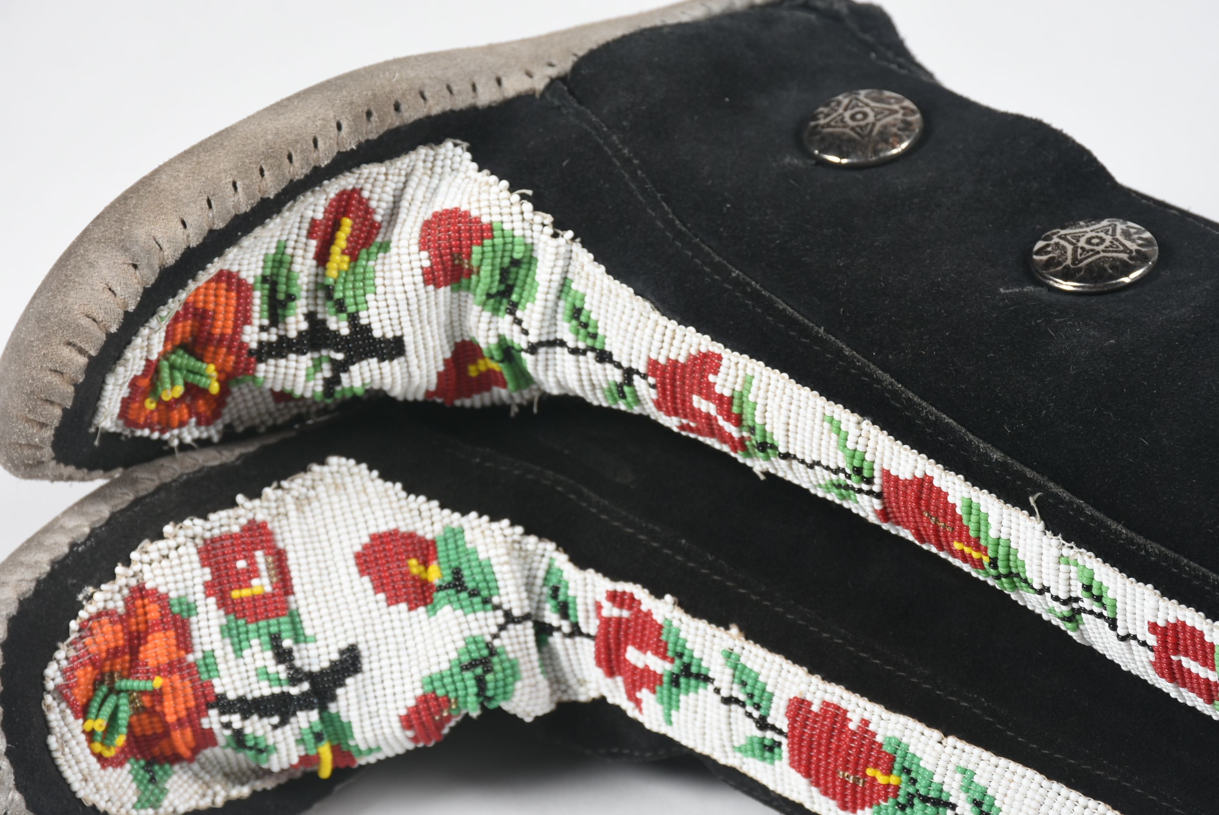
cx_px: 610
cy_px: 408
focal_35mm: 135
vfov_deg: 10.2
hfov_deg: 15.2
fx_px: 4575
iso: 200
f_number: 11
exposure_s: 1/125
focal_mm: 90
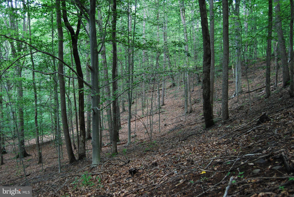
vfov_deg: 40.1
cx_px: 147
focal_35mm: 33
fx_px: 270
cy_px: 98
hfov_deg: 57.2
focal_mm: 22
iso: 360
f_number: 3.8
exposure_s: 1/60
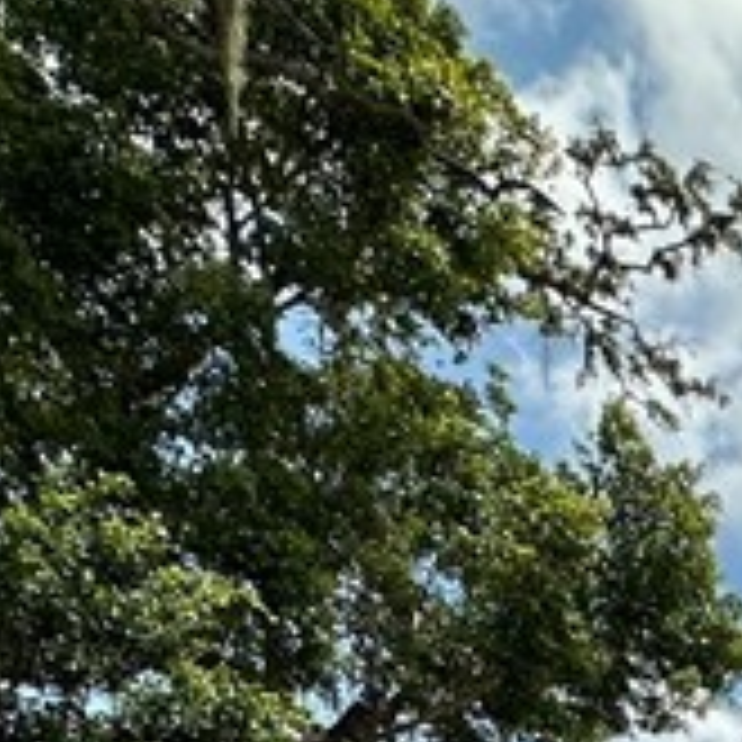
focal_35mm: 77
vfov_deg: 16.8
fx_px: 1867
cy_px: 1480
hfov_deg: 15.7
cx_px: 1632
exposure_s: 1/1276
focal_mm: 2.22
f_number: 2.2
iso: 50
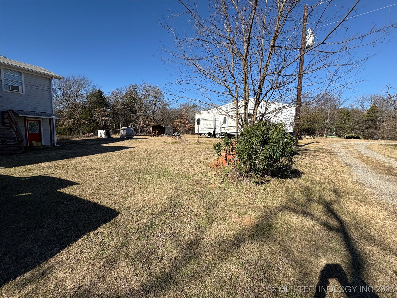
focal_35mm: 14
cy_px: 149
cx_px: 198
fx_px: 161
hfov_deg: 102.1
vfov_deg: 85.7
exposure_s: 1/1789
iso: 40
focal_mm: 2.22
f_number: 2.2
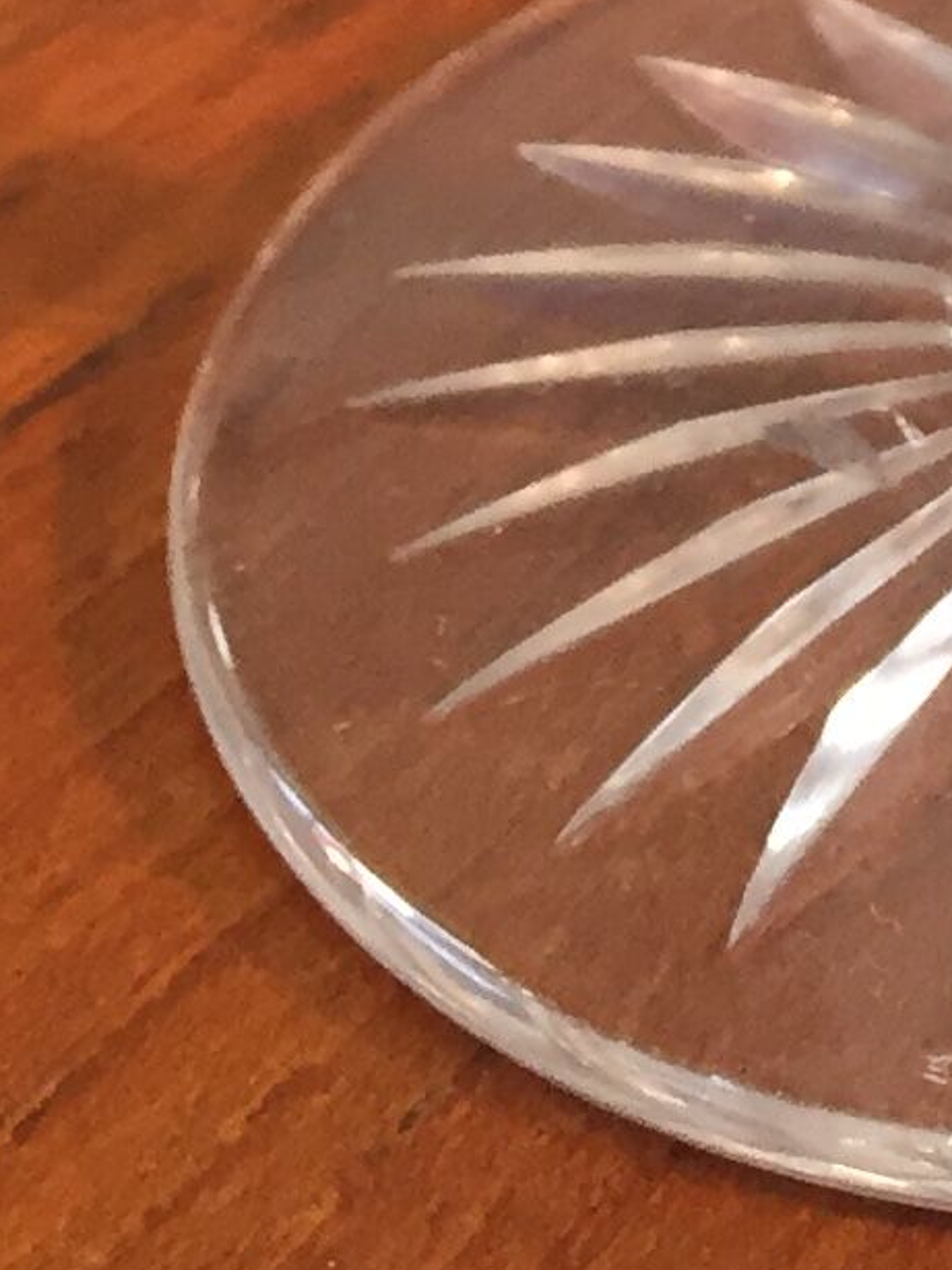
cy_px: -1790
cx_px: 1251
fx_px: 5649
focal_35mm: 154
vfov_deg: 10.9
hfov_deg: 9.5
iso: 100
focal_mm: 4.15
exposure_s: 1/33
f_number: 2.2
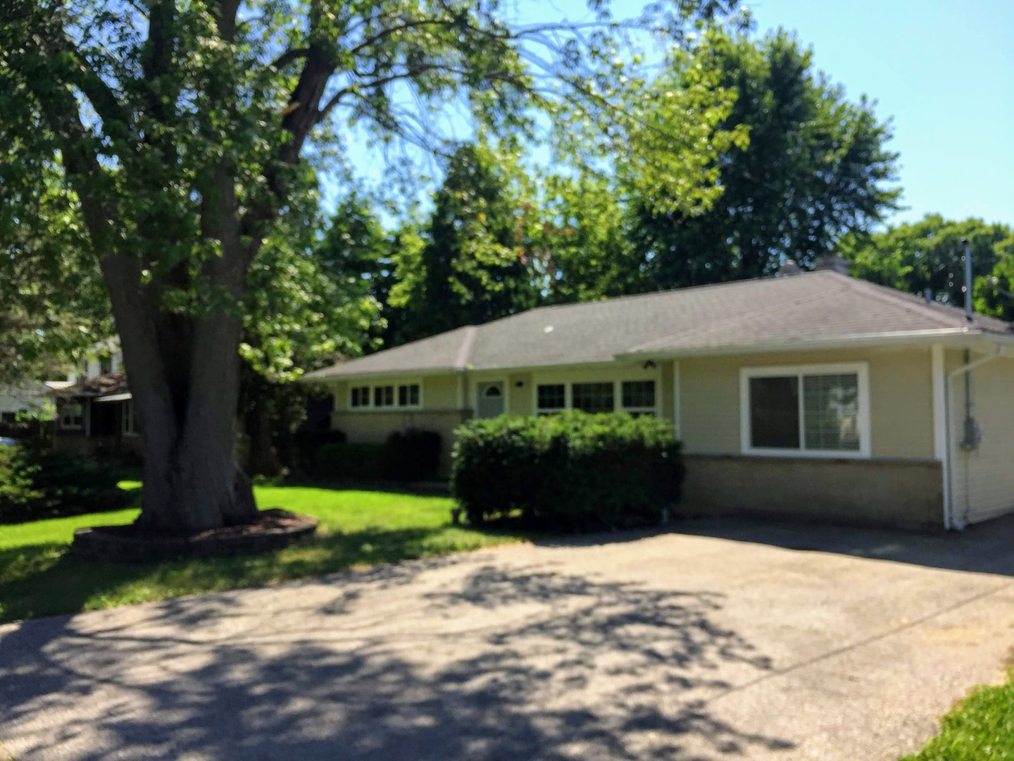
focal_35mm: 29
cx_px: 507
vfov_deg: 48.2
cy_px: 380
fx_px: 849
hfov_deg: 61.7
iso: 32
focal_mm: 4.15
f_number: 2.2
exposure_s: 1/989
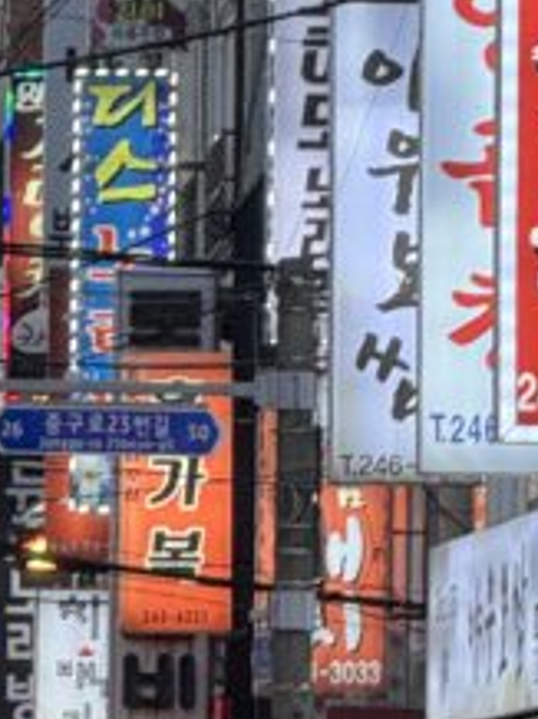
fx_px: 11711
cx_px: -129
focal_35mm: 564
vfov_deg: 3.5
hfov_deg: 2.6
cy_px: 234
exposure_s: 1/120
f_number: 2.8
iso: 250
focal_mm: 15.66
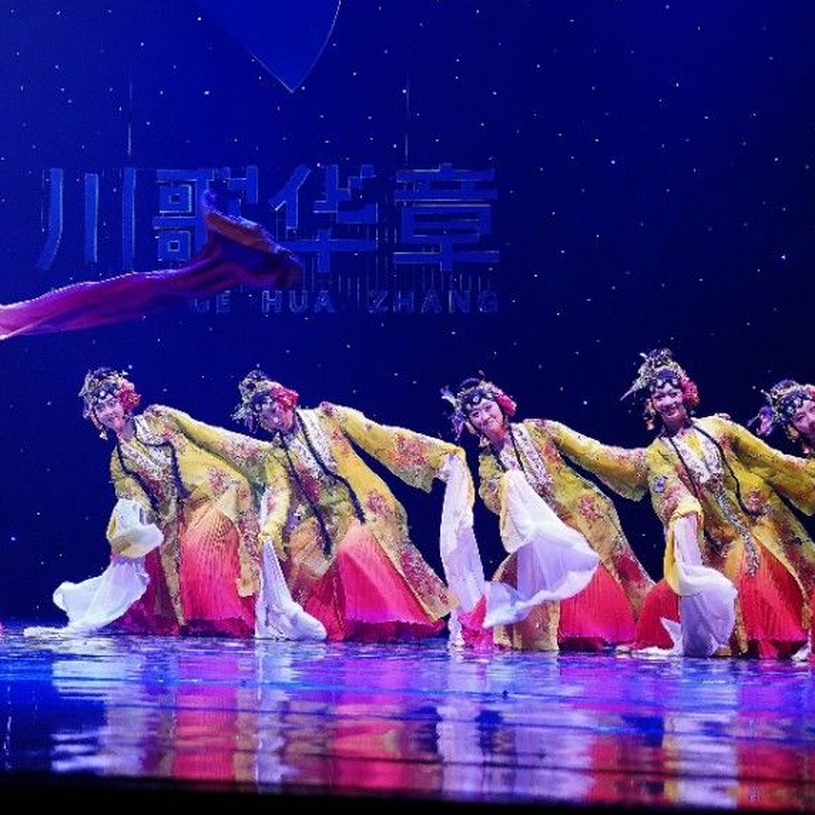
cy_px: 307
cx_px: -20
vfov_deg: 13.3
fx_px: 3489
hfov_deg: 13.1
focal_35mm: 131
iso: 1250
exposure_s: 1/160
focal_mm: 63
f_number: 4.5
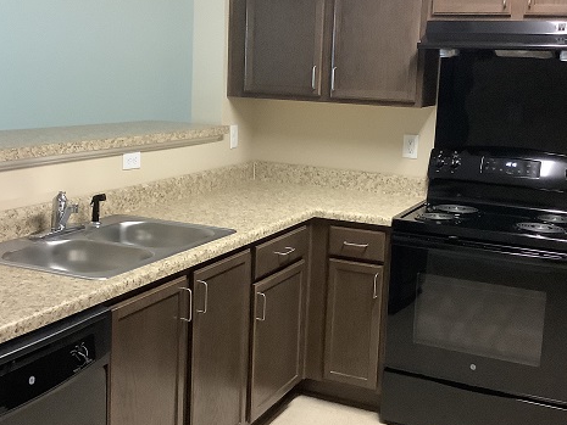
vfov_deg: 30.2
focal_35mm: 48
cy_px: 185
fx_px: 786
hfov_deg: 39.6
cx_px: 271
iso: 400
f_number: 2.4
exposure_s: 1/40
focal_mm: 3.3
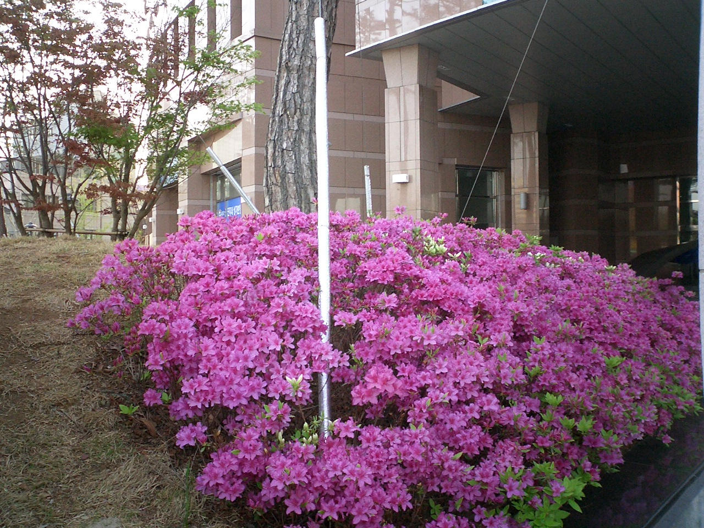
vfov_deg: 38.7
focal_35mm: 37
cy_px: 264
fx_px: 752
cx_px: 352
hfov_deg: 50.1
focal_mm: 5.6
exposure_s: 1/100
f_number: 3.5
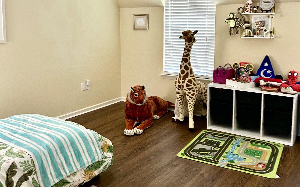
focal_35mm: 37
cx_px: 150
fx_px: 303
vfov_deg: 34.2
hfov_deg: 52.7
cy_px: 64
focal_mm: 5.7
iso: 250
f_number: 1.5
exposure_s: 1/60
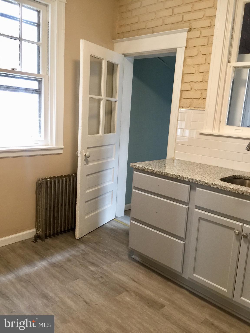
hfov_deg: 48.2
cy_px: 166
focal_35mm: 29
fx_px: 279
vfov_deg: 61.7
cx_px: 125
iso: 64
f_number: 2.2
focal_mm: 4.15
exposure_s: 1/15
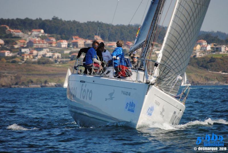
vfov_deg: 4.6
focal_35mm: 300
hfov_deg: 6.9
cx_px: 114
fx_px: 1904
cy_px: 76
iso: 200
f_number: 5.6
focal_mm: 200
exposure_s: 1/1000
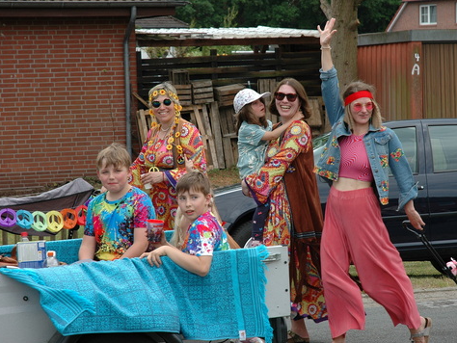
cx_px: 270
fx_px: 1691
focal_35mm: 128
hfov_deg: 15.4
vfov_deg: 11.6
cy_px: 160
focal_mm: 70
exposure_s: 1/200
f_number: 7.1
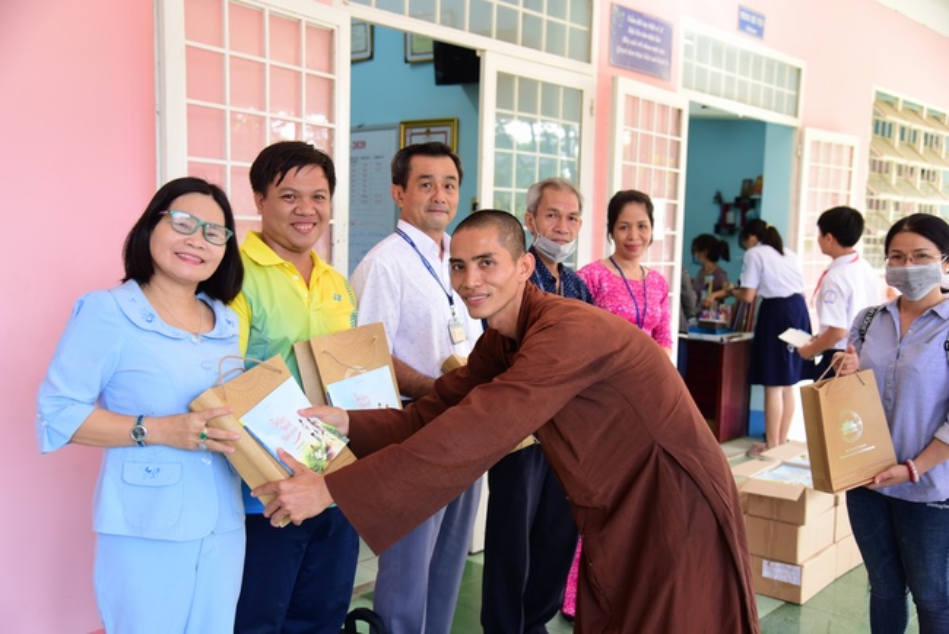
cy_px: 317
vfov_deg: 37.9
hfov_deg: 54.4
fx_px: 923
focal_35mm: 35
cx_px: 474
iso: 320
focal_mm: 35
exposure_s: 1/100
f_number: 4
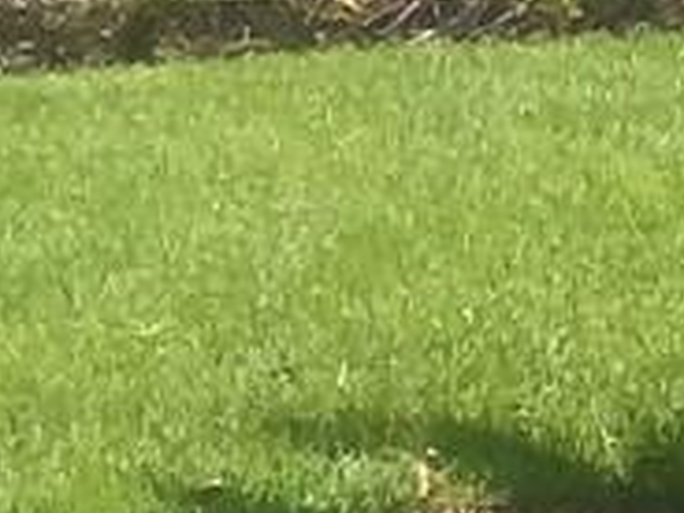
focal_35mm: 161
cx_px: -970
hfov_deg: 10.5
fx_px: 3181
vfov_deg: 8.9
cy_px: -361
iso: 40
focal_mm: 2.47
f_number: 1.9
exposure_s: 1/785
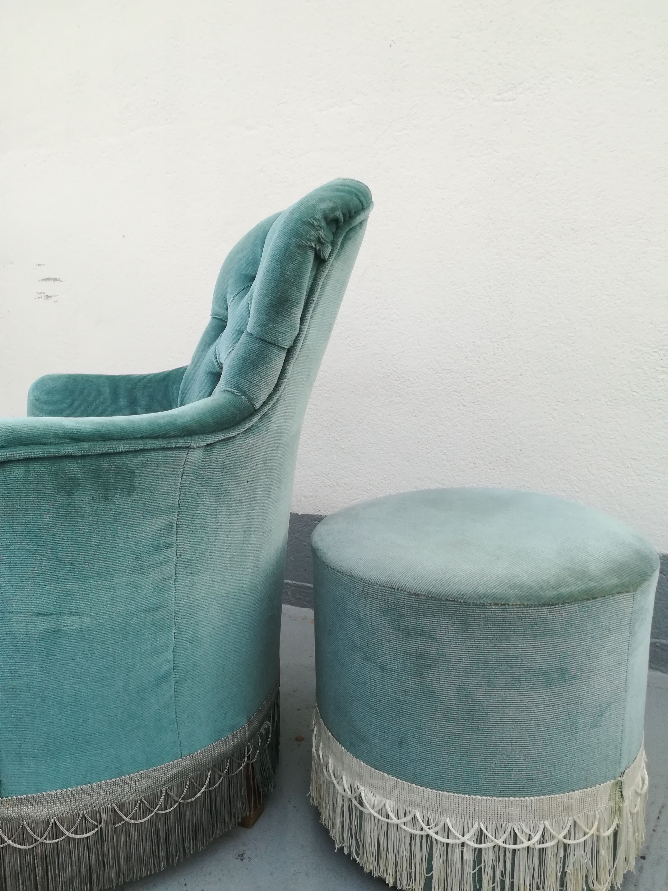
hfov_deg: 53.1
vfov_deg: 67.3
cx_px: 334
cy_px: 446
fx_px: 669
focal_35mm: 26
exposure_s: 1/33.3
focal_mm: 3.83
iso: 125
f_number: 2.2
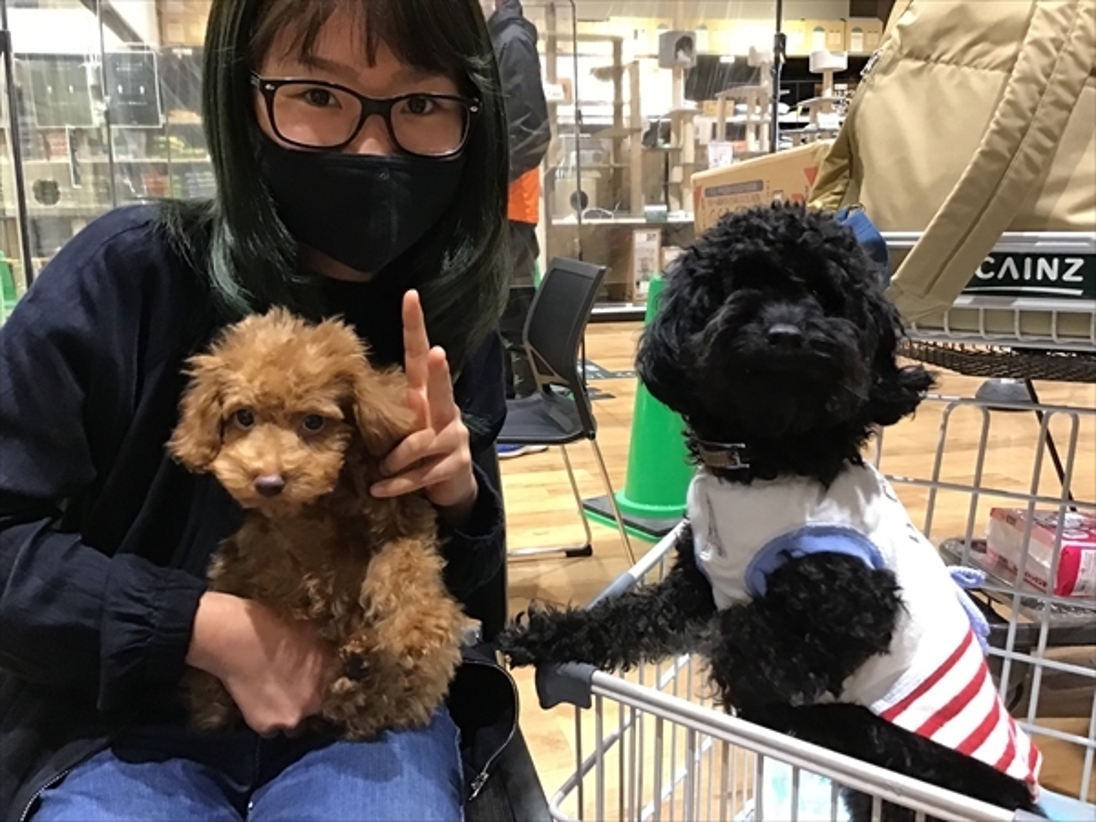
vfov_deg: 45.4
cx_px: 548
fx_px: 982
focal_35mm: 31
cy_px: 411
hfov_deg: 58.4
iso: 160
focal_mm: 3.3
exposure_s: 1/30
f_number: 2.4
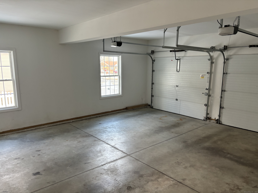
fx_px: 194
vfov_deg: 53.1
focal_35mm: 26
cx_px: 129
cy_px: 96
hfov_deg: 67.3
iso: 250
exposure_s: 1/60
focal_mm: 5.96
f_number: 1.6
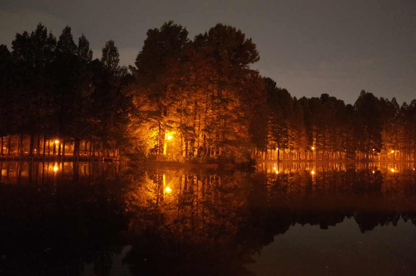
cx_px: 208
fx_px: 323
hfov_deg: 65.6
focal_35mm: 28
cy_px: 138
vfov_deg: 46.2
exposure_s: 1/5
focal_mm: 18.3
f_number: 2.8
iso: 3200
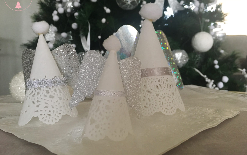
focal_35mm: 31
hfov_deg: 61.2
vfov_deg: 40.6
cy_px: 73
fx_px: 209
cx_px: 124
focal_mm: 4.15
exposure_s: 1/24
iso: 200
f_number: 2.2
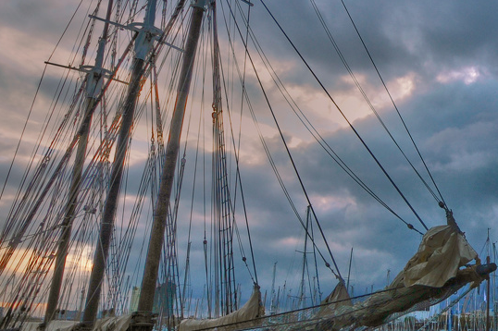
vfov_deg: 34.2
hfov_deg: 40.1
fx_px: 539
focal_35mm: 39
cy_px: 169
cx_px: 549
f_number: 8
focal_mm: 10
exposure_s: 1/125
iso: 320
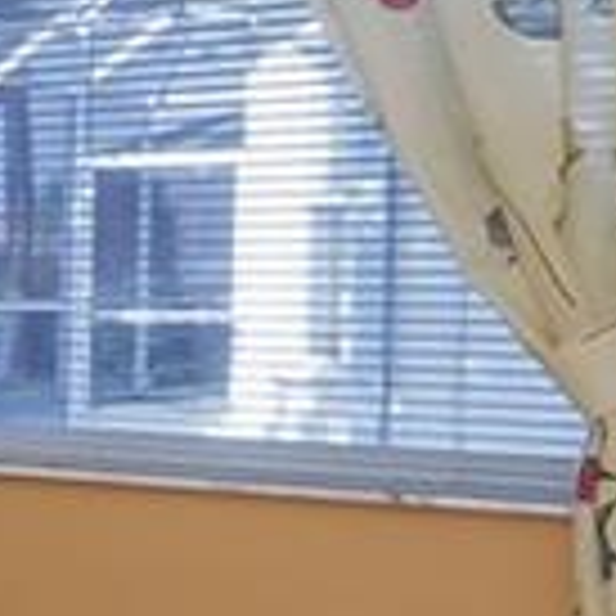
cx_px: -1398
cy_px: 353
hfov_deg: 10.2
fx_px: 2054
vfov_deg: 17.1
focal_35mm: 102
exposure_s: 1/250
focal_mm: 16
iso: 1000
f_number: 13
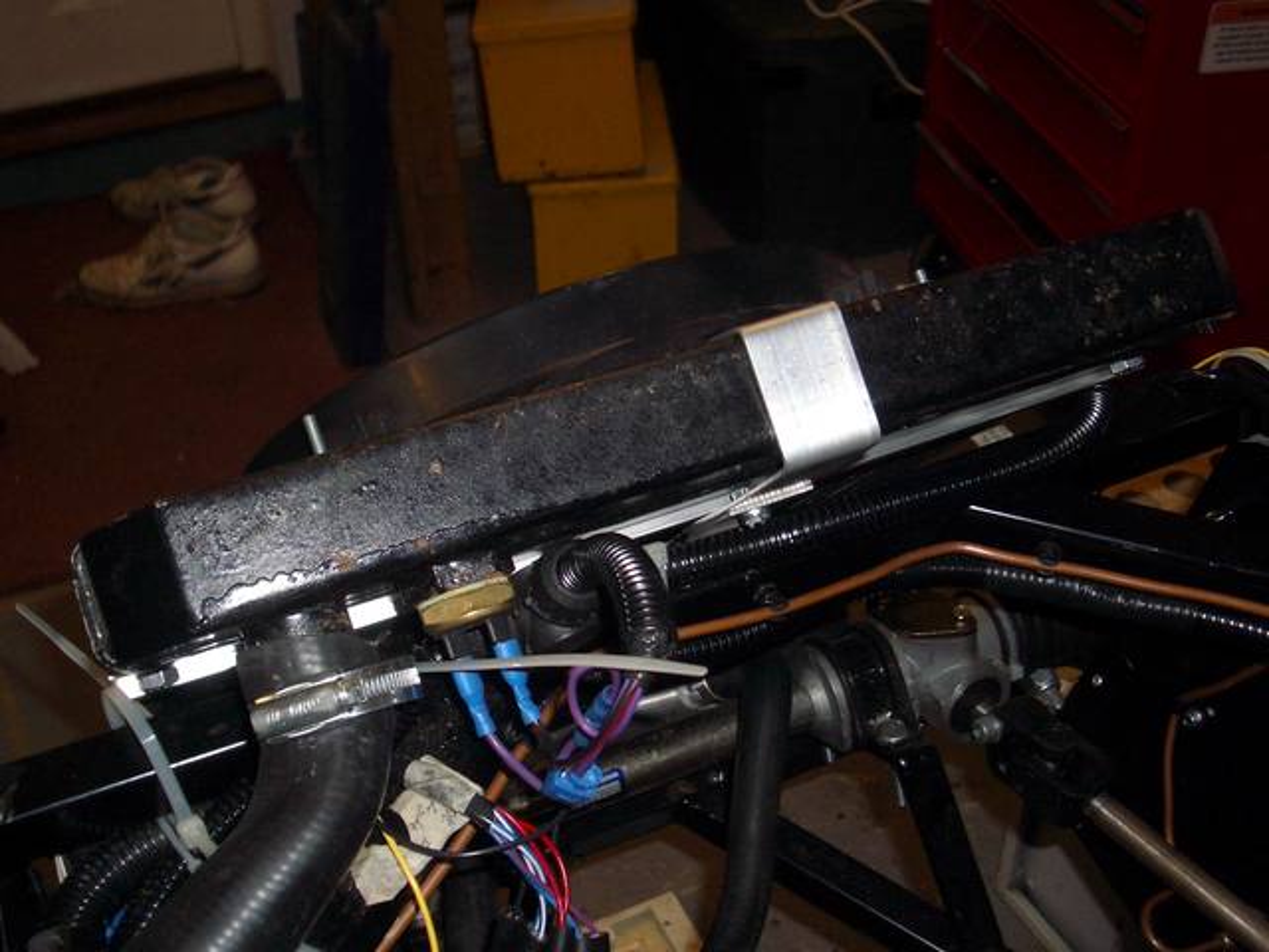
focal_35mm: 41
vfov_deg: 35.1
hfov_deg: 45.8
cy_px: 476
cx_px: 634
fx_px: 1503
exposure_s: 1/60
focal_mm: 6.8
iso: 100
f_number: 2.8
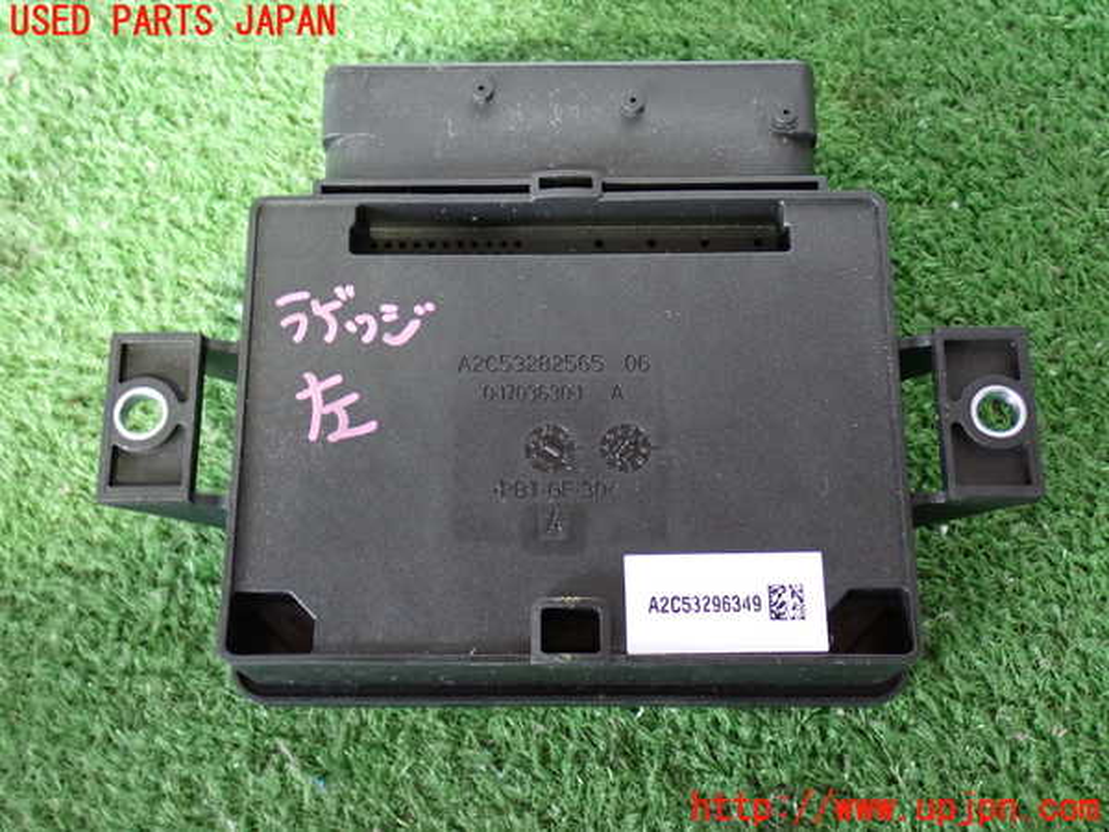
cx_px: 554
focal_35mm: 44
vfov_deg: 32.9
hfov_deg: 42.9
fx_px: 1410
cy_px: 416
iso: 800
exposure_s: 1/15
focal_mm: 7.84
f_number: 2.9
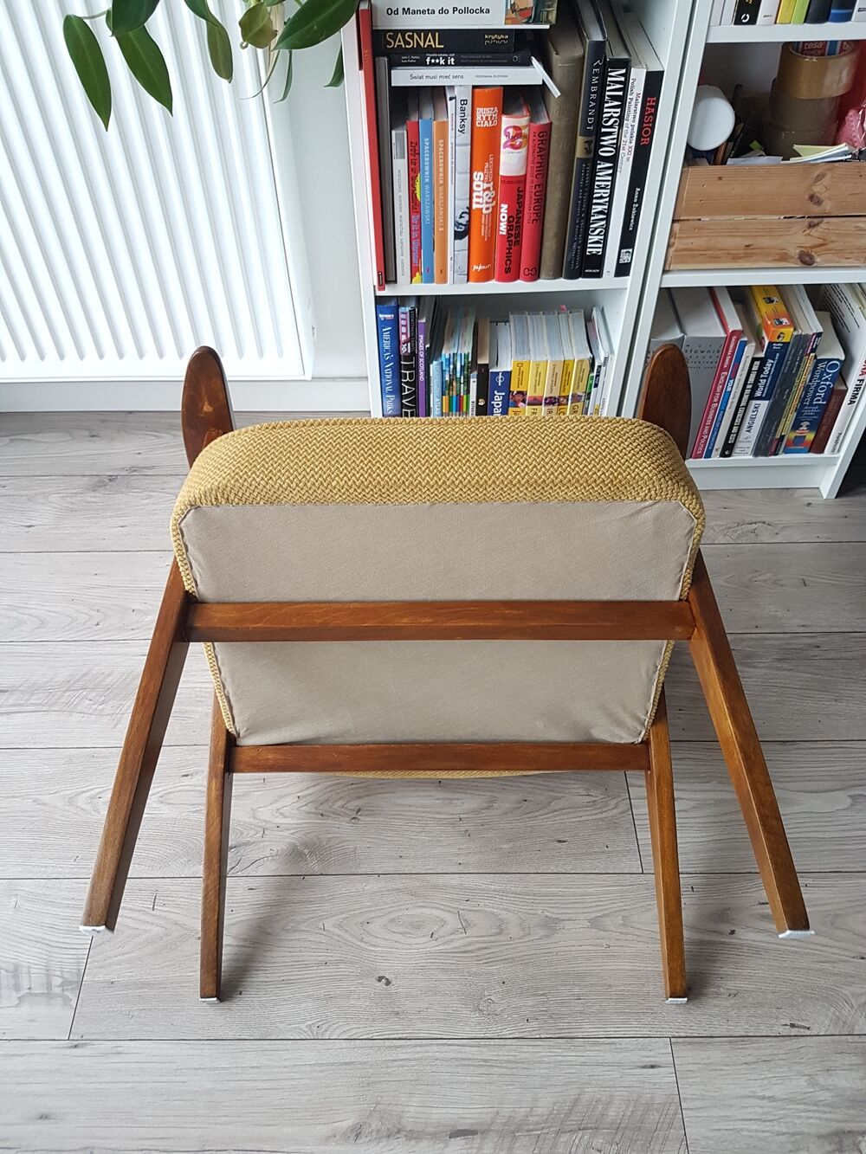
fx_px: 867
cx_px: 433
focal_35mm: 26
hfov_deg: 53.1
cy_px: 577
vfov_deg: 67.3
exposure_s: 1/50
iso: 100
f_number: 1.7
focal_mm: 4.2
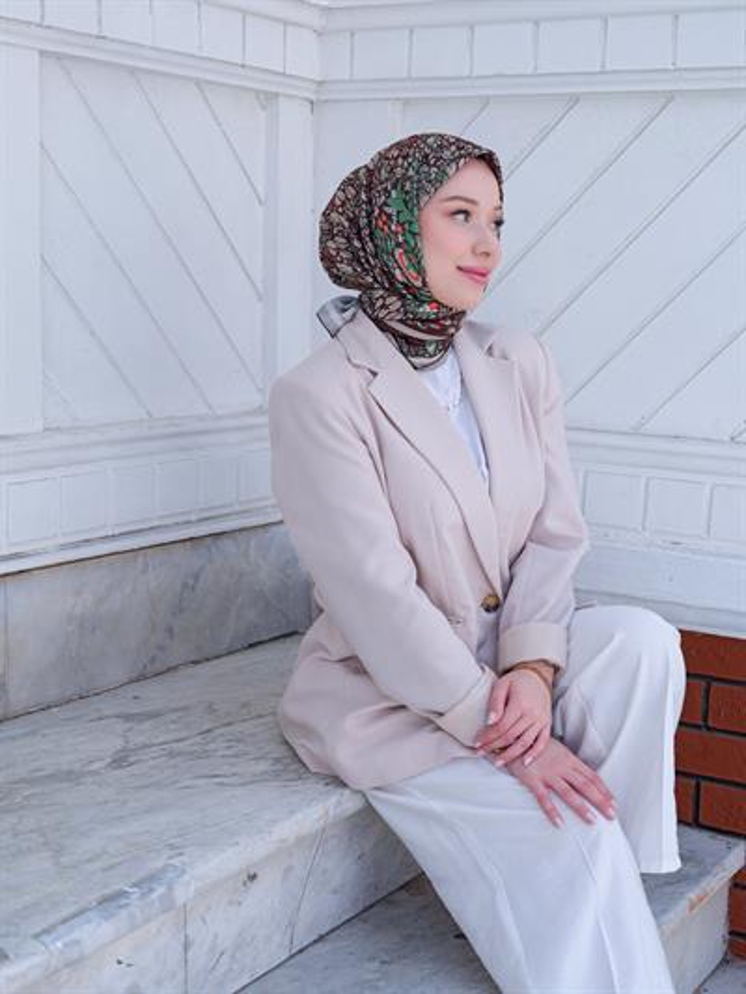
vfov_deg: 34.9
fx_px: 1580
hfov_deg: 26.6
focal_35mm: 55
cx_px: 373
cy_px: 497
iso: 320
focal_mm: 70
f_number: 5.6
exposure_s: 1/220
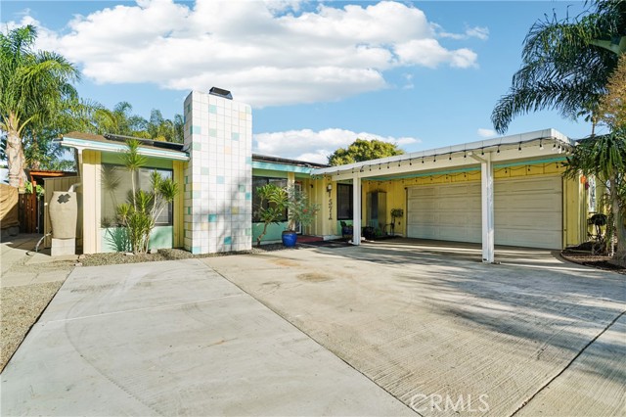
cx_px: 313
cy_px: 208
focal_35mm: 15
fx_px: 261
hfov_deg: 100.4
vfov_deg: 77.3
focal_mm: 15
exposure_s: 1/200
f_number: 8
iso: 100
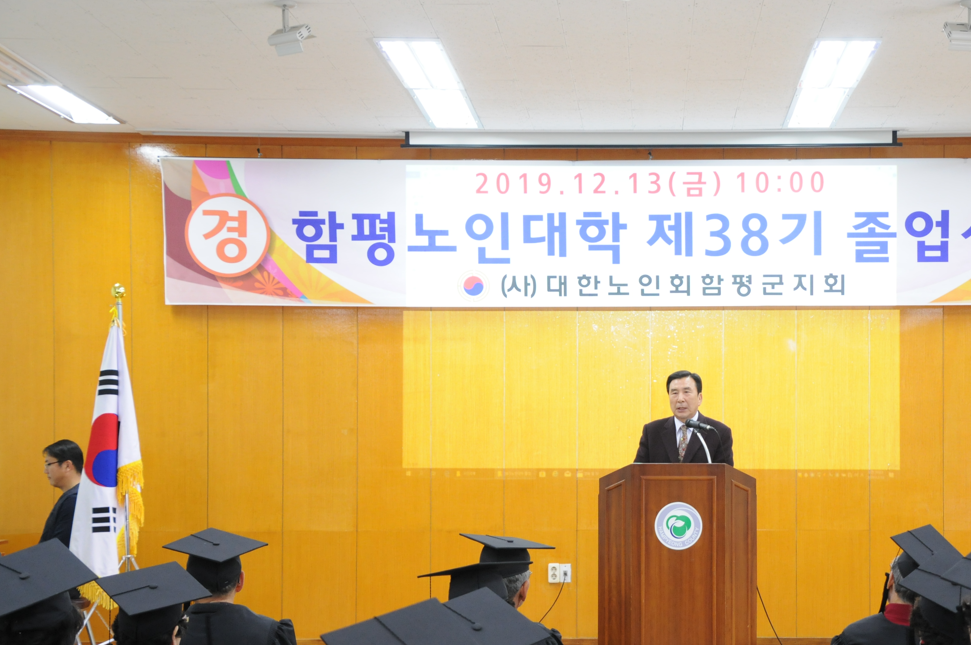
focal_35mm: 79
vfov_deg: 17.2
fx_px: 2128
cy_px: 435
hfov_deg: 25.6
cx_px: 648
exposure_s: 1/30
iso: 800
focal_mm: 38
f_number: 4.2
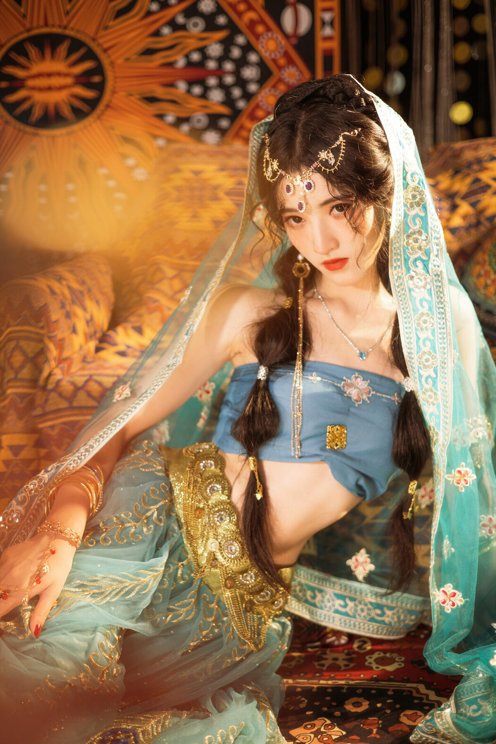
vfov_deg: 40.3
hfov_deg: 27.5
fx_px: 1013
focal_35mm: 49
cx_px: 248
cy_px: 372
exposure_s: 1/200
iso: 640
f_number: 2.2
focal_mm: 50
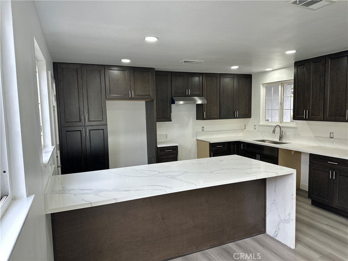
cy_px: 130
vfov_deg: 56.8
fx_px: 241
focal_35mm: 24
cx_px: 174
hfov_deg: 71.6
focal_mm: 6.86
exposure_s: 1/121
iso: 80
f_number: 1.78
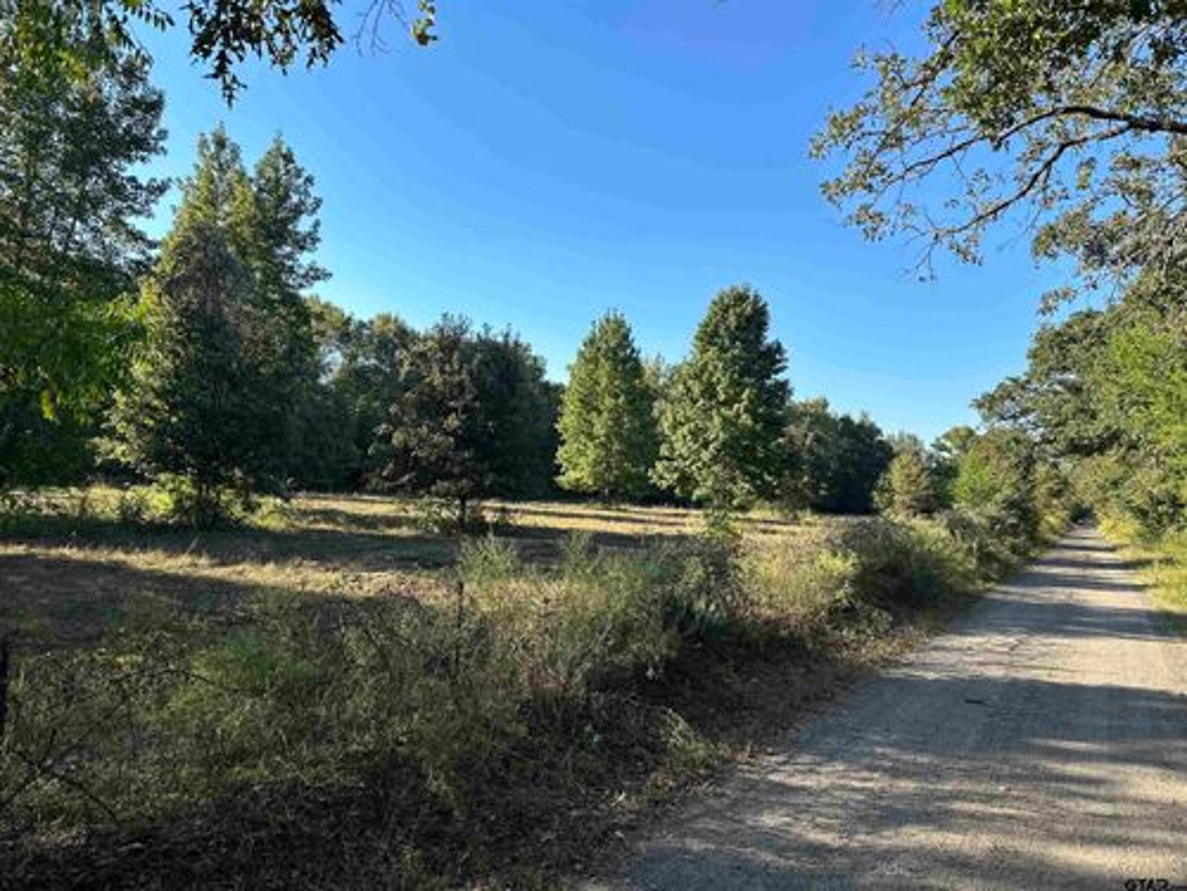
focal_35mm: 24
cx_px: 594
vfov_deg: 56.8
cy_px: 446
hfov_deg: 71.6
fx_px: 823
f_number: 1.78
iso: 80
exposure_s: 1/2203
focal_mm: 6.86
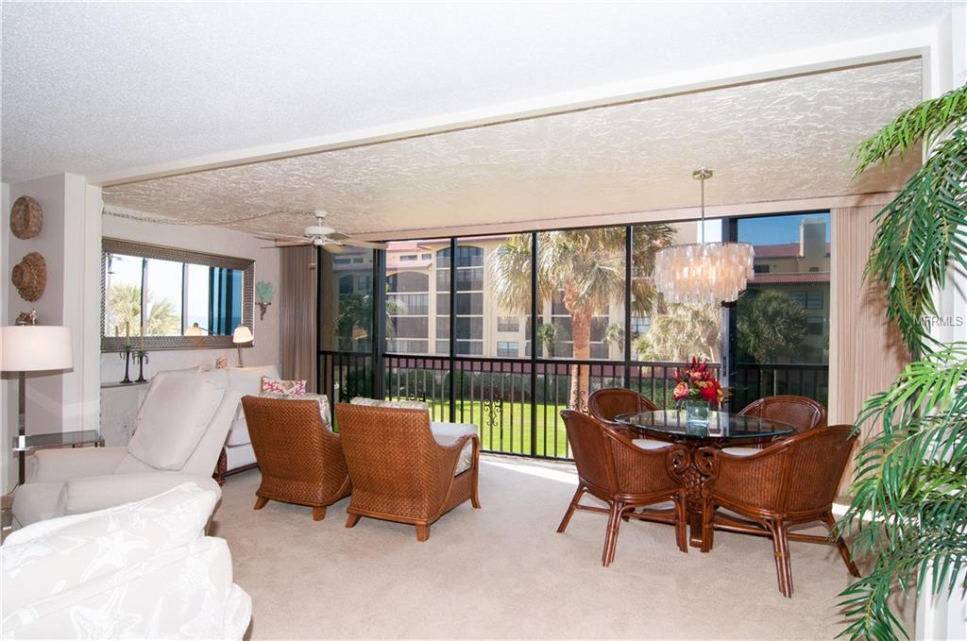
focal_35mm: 18
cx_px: 484
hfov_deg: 90.1
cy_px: 320
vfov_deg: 67.2
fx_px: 483
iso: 200
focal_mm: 12
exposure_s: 1/30
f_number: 11
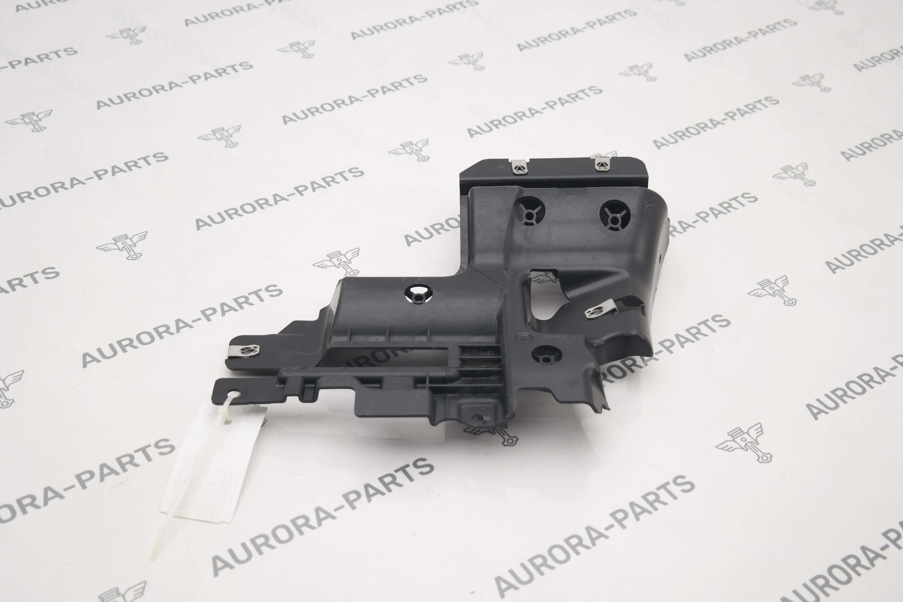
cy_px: 301
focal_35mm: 46
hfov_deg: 42.7
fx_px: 1154
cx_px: 452
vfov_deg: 29.2
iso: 100
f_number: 4.5
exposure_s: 1/100
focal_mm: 30
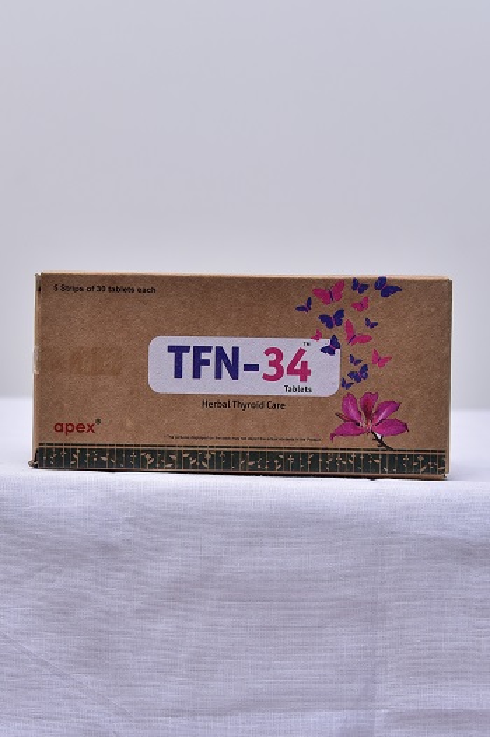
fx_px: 981
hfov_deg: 28.0
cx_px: 245
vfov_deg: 41.1
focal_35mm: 48
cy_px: 368
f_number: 4.5
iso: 1250
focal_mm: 48
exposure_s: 1/160
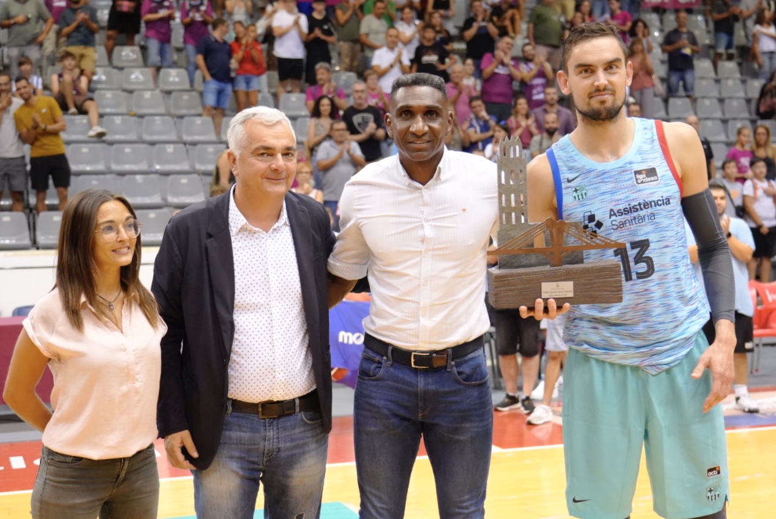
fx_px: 992
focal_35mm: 46
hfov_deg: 42.7
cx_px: 388
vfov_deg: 29.3
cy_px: 260
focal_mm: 46
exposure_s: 1/500
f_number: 4
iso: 5000
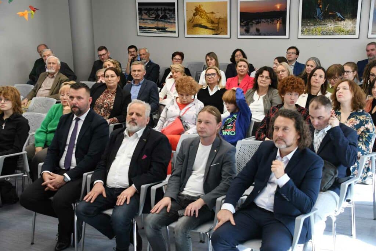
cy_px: 126
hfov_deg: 35.0
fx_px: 595
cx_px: 188
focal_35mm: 57
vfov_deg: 23.8
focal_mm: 38
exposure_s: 1/125
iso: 1600
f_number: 6.3
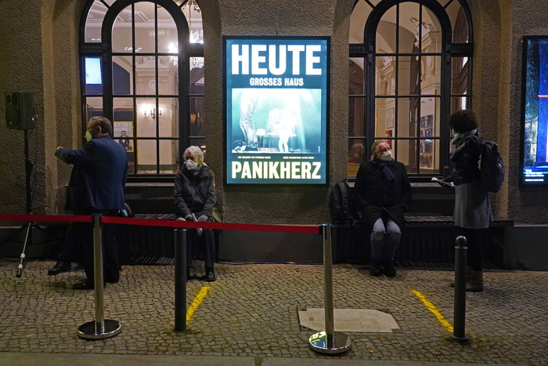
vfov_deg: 40.0
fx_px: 502
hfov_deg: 57.2
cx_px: 274
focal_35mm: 33
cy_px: 183
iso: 5000
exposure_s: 1/125
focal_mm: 33
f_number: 4
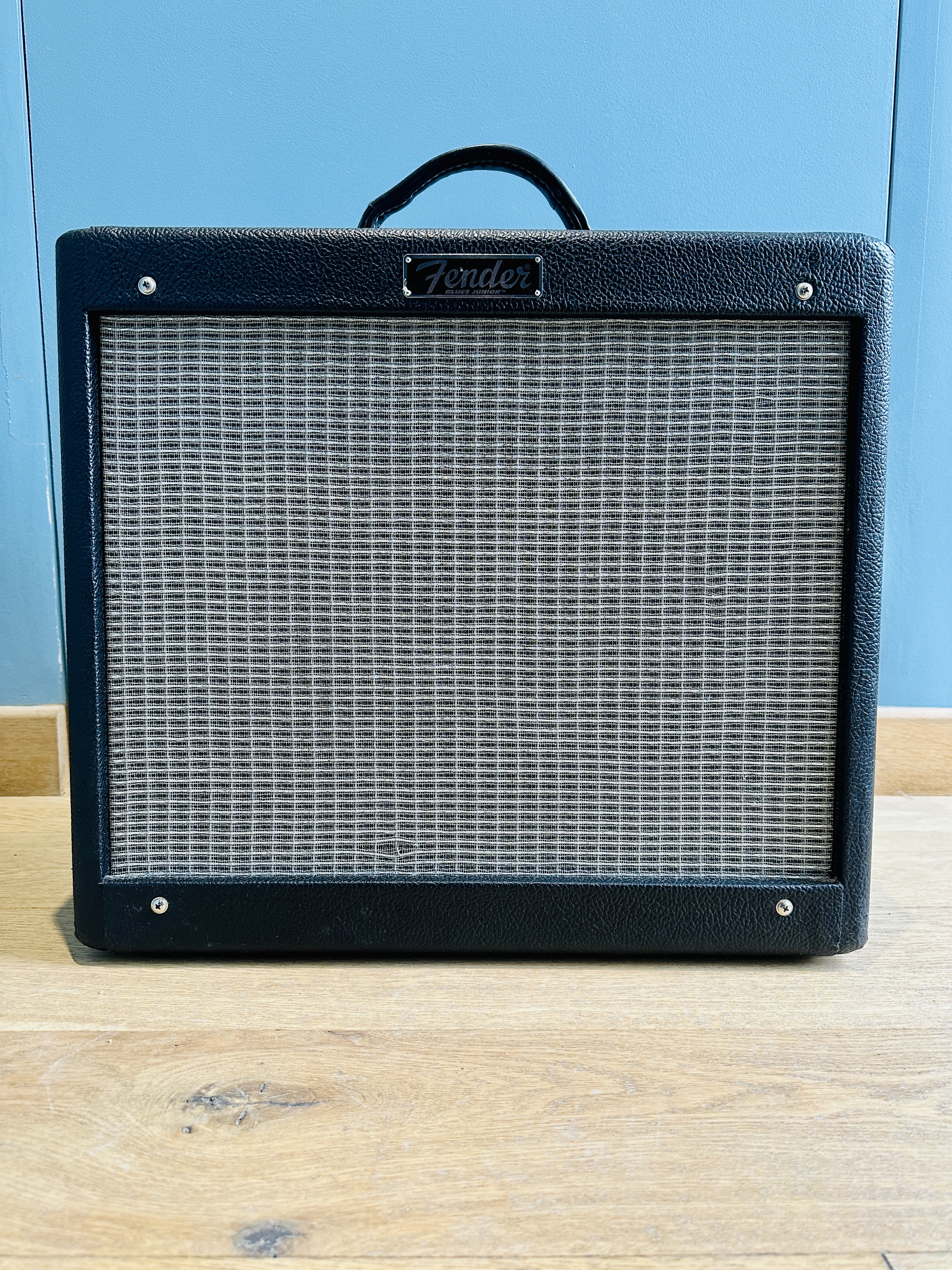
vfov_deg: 71.6
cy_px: 635
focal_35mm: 24
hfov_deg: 56.8
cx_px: 476
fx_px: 880
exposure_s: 1/100
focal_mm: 6.86
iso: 200
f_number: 1.78
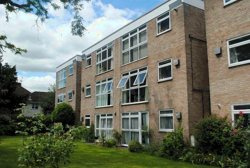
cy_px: 84
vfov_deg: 40.1
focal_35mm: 33
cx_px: 125
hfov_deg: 57.2
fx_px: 230
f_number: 6.3
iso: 100
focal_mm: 22
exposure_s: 1/160
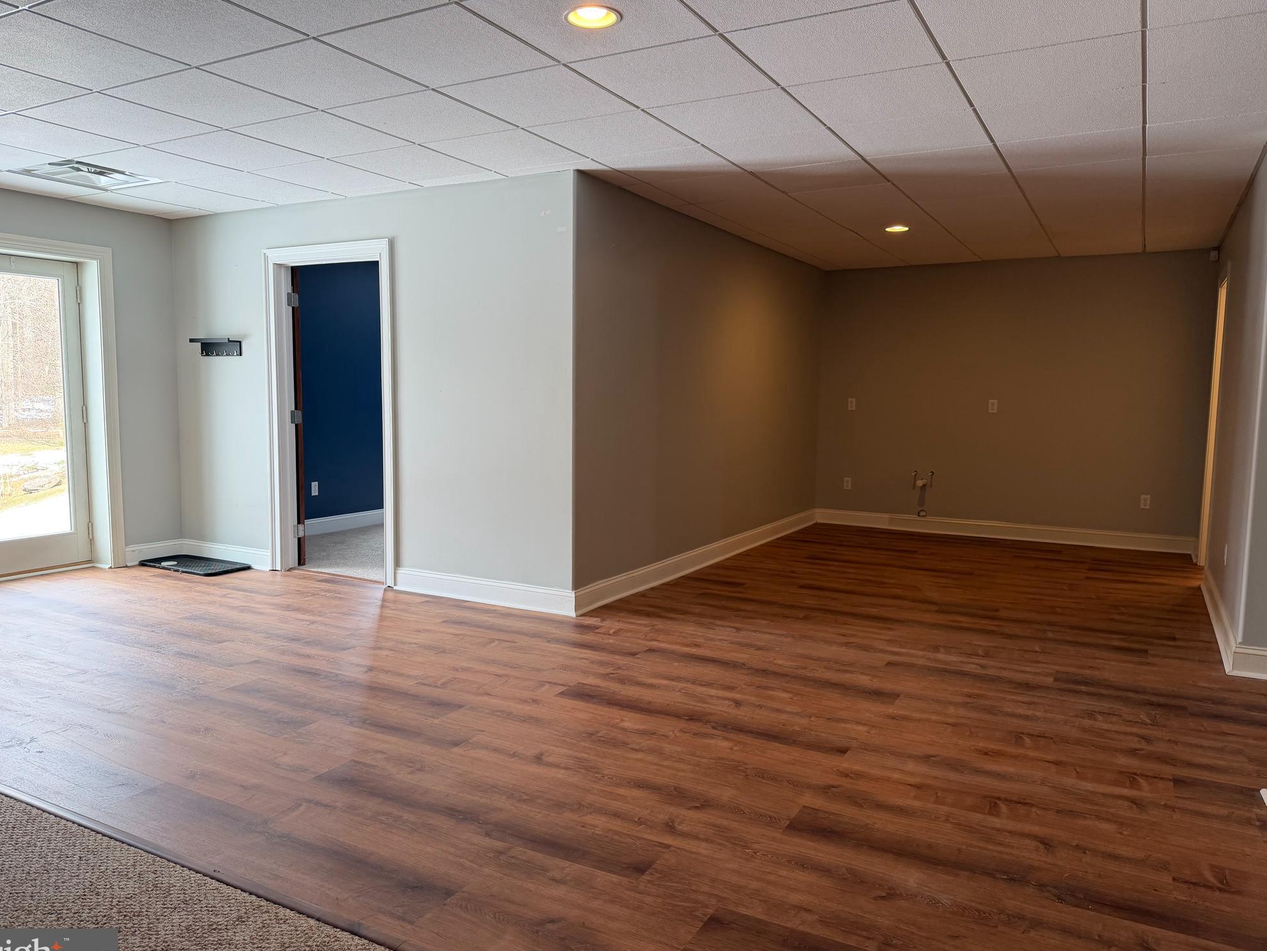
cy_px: 486
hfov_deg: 69.4
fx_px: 915
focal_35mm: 25
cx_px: 617
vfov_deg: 54.9
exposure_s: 1/120
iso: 125
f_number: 1.78
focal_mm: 6.76
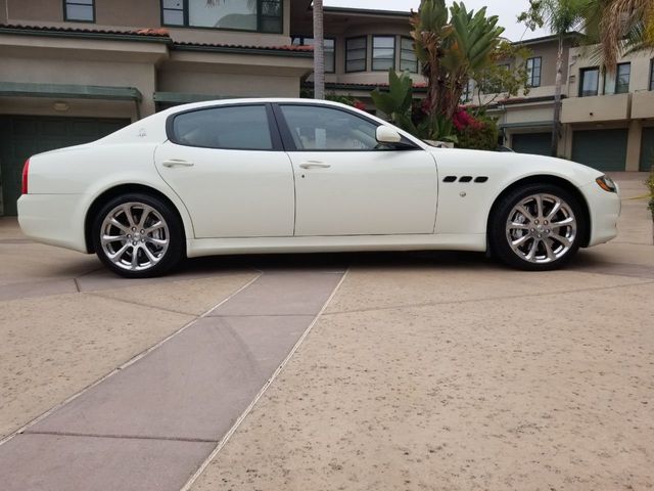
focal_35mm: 26
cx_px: 327
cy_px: 246
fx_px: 491
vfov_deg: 53.1
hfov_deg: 67.3
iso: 50
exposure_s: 1/1768
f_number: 1.7
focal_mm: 4.3
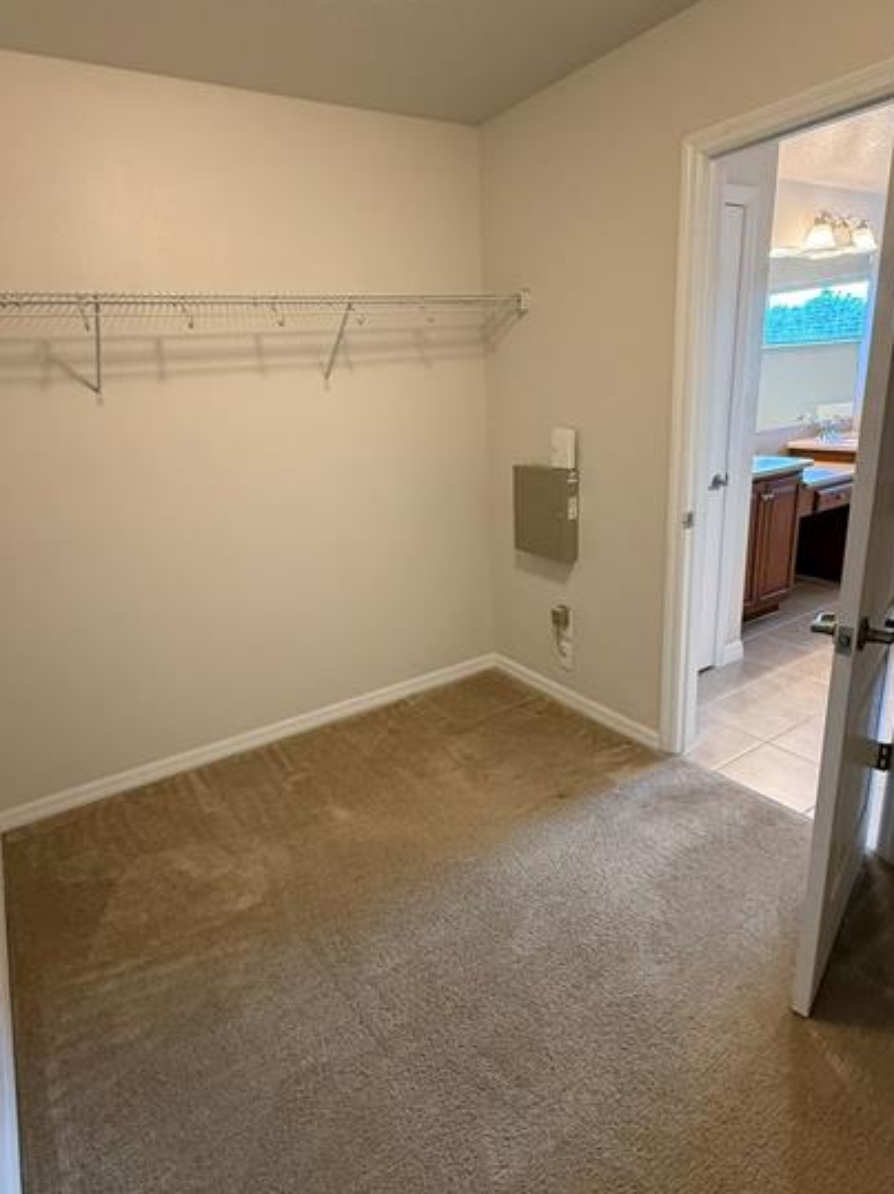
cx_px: 424
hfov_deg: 65.9
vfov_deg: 81.8
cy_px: 593
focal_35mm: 20
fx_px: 689
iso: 320
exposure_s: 1/60
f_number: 2.2
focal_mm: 2.22
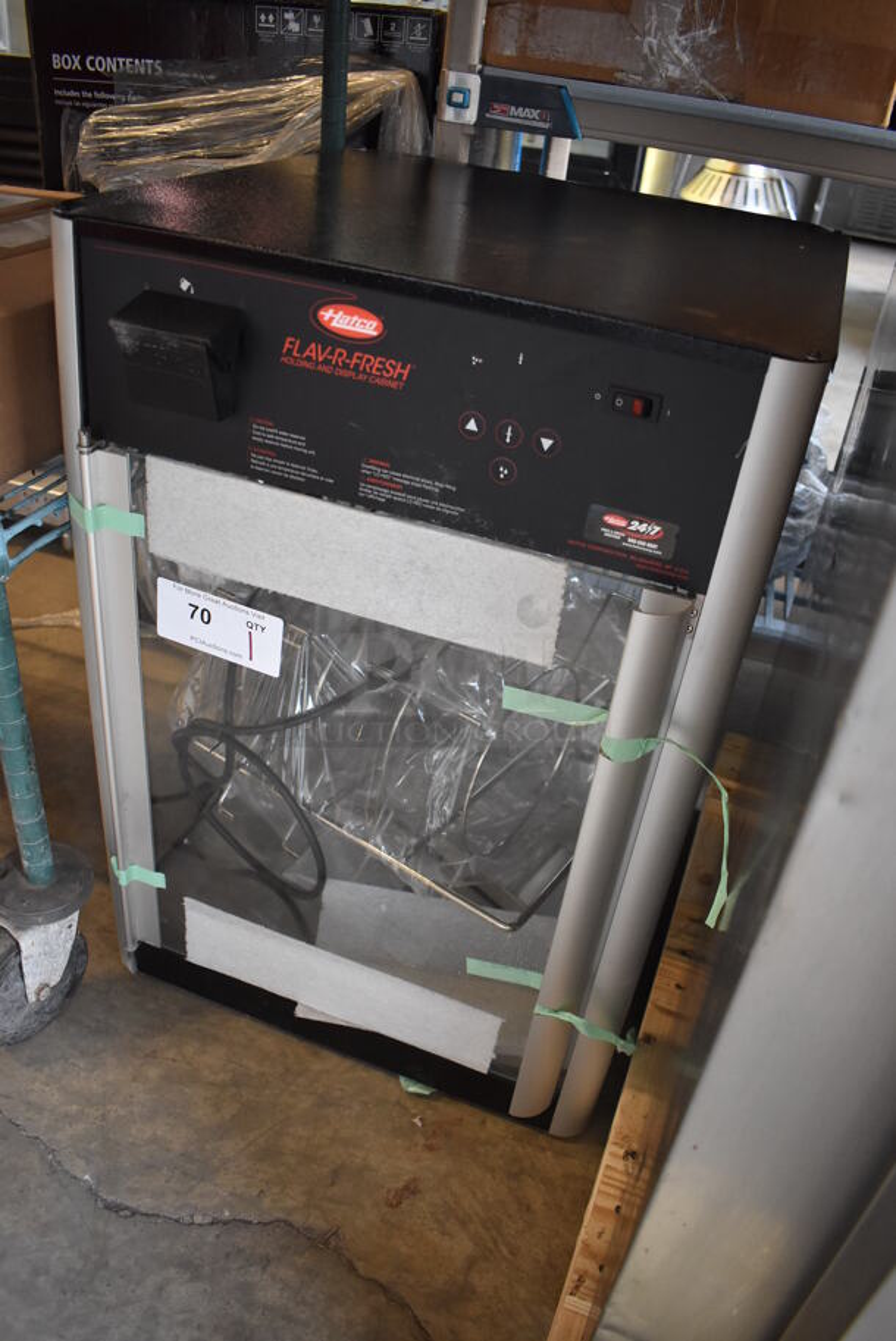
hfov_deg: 48.0
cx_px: 448
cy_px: 670
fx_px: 1006
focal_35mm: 27
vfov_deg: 67.3
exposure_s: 1/125
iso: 1800
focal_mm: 18
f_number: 3.5
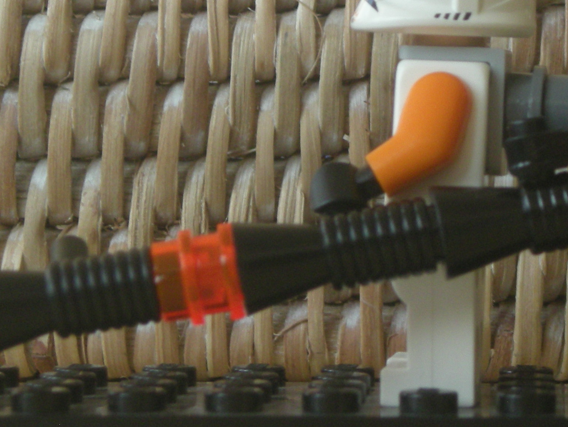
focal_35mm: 213
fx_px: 3496
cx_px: 419
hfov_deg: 9.3
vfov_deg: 7.0
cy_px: 17
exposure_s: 1/61
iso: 163
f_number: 4.7
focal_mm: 17.1
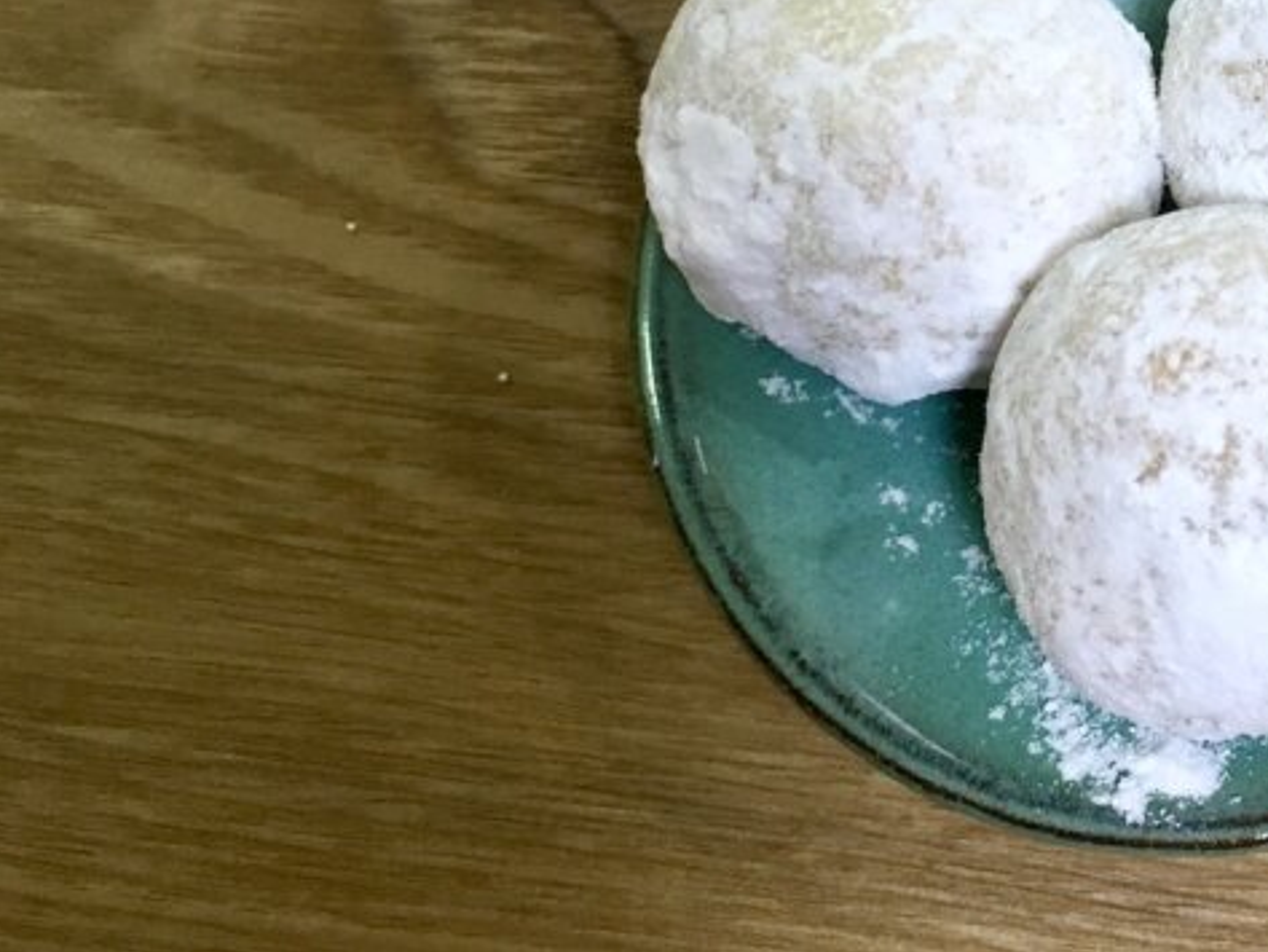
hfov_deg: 37.2
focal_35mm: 49
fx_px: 1795
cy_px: 150
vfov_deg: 28.8
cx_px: 1051
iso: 40
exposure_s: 1/30
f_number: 2.2
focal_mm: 4.15
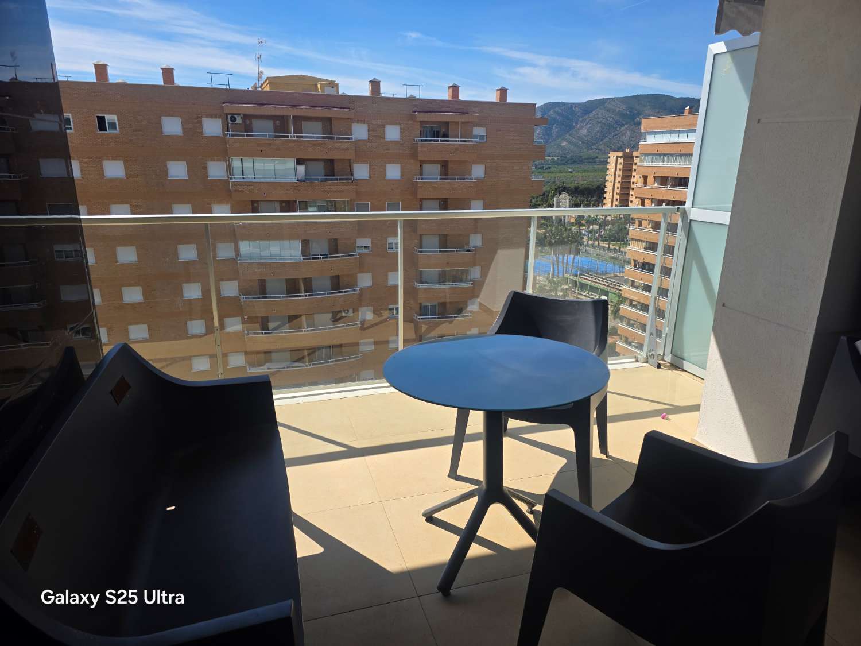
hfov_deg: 73.9
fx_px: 572
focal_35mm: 23
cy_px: 323
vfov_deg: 58.9
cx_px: 430
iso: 80
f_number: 1.7
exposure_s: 1/5153
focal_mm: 6.3
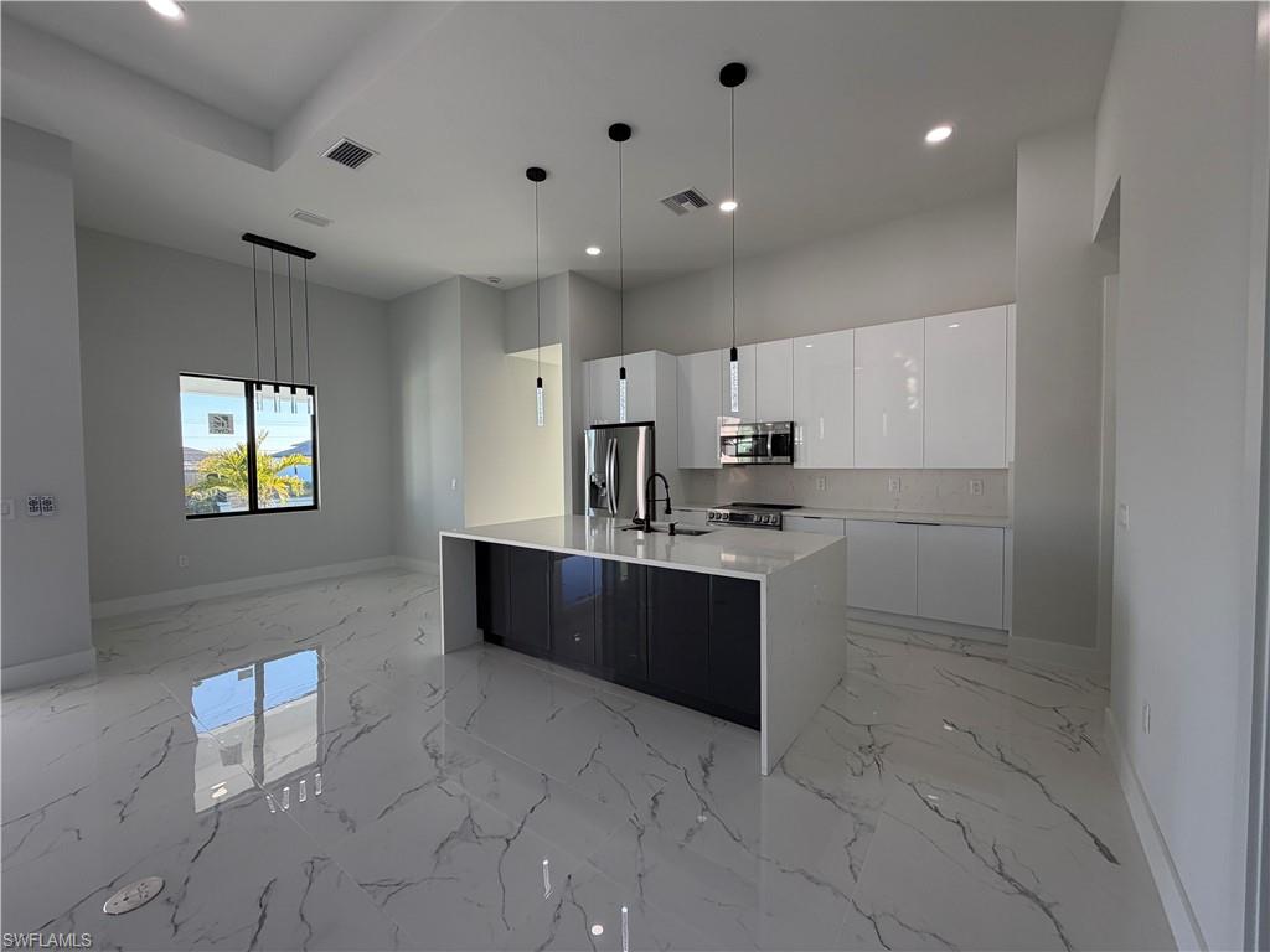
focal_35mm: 14
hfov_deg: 102.1
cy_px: 476
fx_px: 514
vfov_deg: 85.7
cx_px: 635
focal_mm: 2.22
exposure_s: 1/120
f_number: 2.2
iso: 64
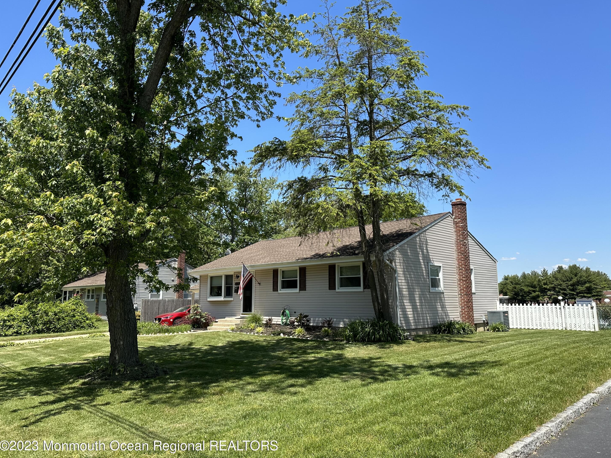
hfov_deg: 69.4
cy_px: 229
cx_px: 316
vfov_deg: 54.9
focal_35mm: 25
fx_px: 441
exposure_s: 1/3155
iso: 80
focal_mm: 6.86
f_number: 1.78
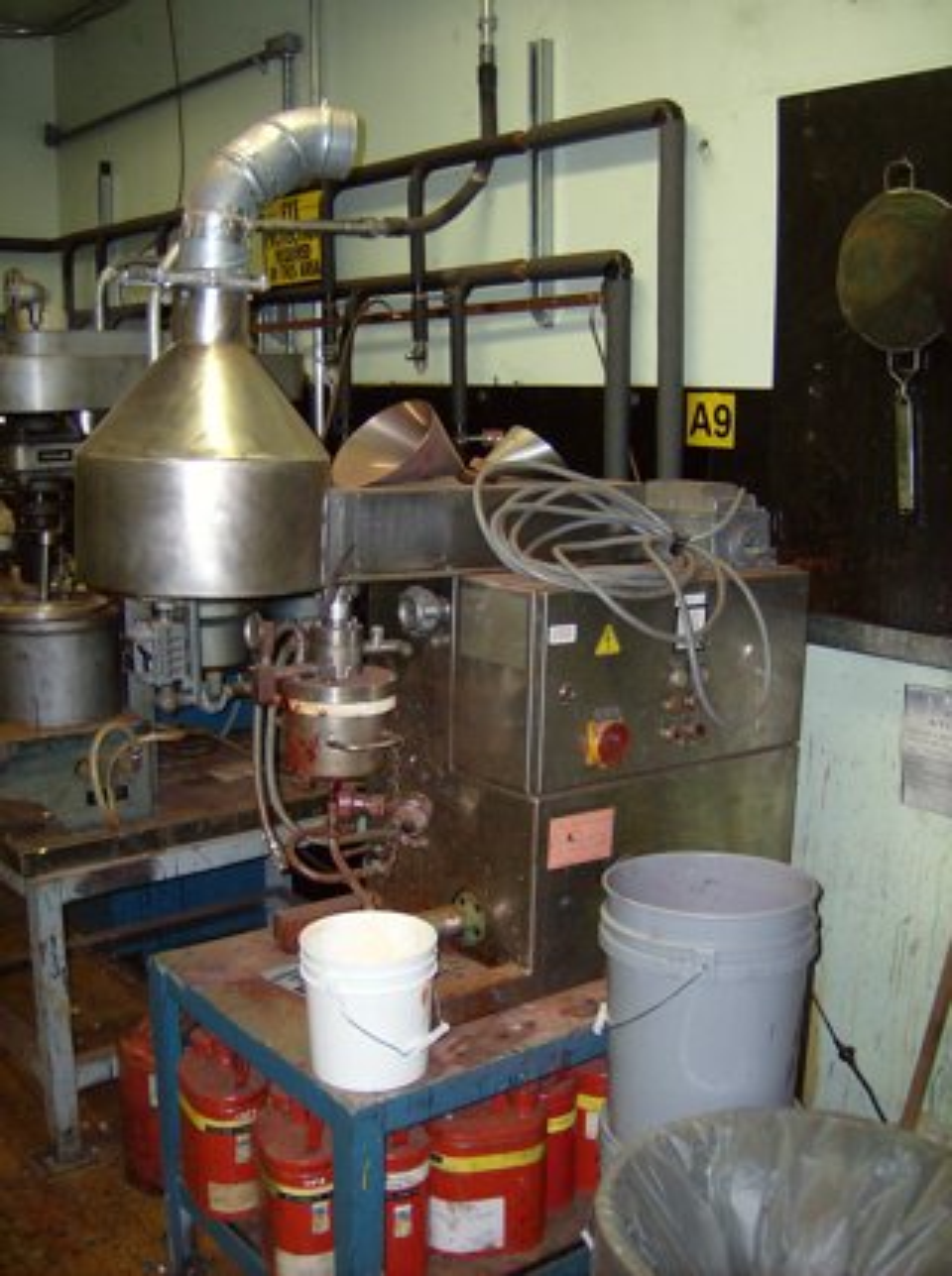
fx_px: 1325
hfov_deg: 39.5
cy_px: 638
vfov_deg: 51.4
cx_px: 476
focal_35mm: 36
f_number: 2.8
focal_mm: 6
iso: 200
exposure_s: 1/60
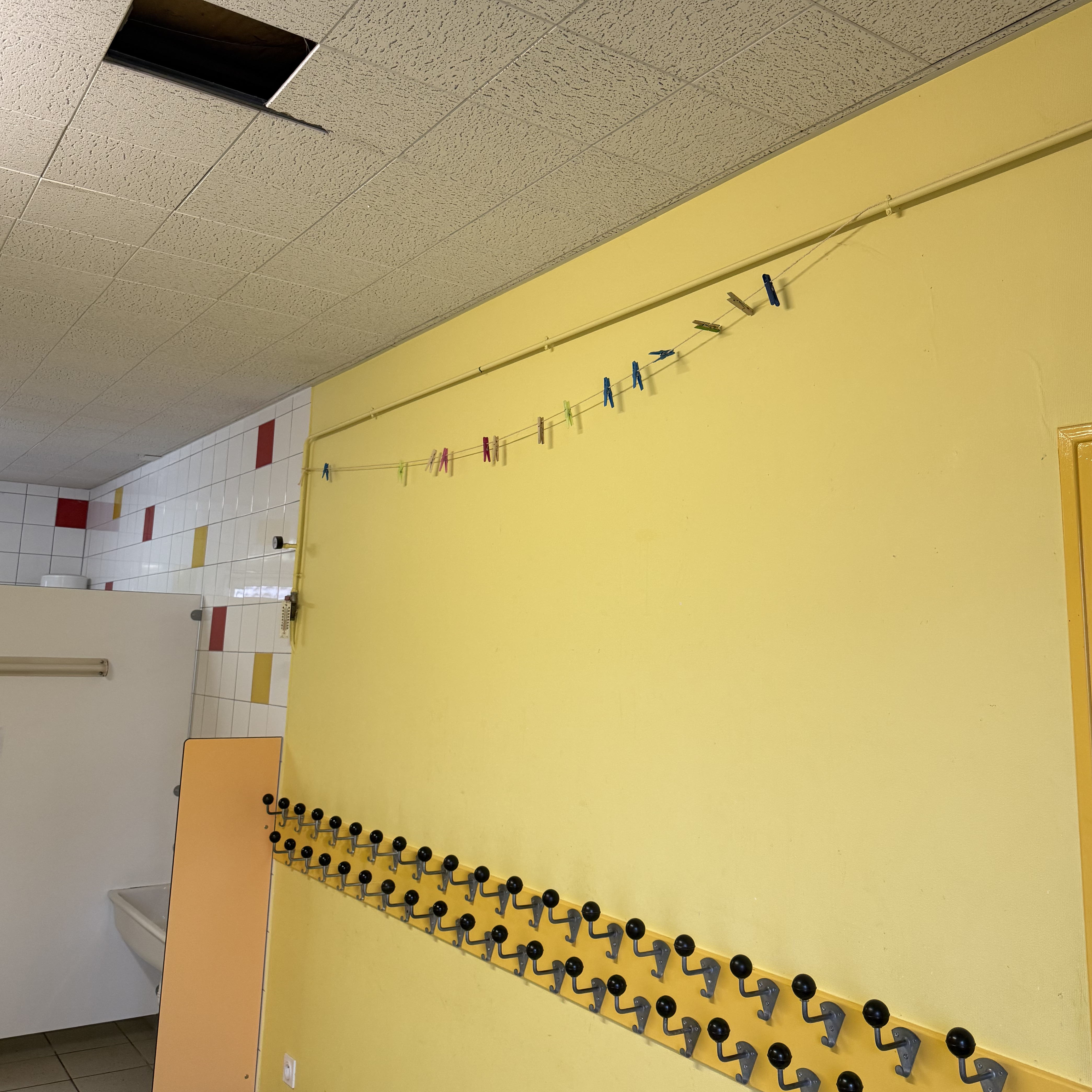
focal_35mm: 29
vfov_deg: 55.3
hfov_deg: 55.6
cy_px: 456
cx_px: 543
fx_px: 1035
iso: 200
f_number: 1.78
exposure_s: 1/100
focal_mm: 6.76
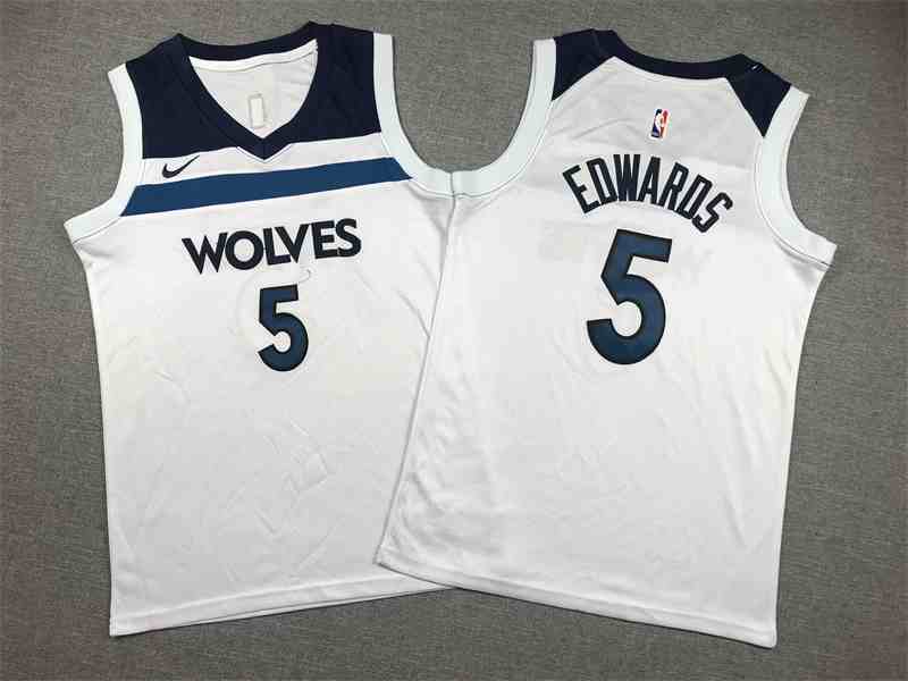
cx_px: 454
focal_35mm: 28
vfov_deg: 49.7
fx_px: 734
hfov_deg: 63.4
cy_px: 340
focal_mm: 3.99
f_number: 1.8
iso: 20
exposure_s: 1/133
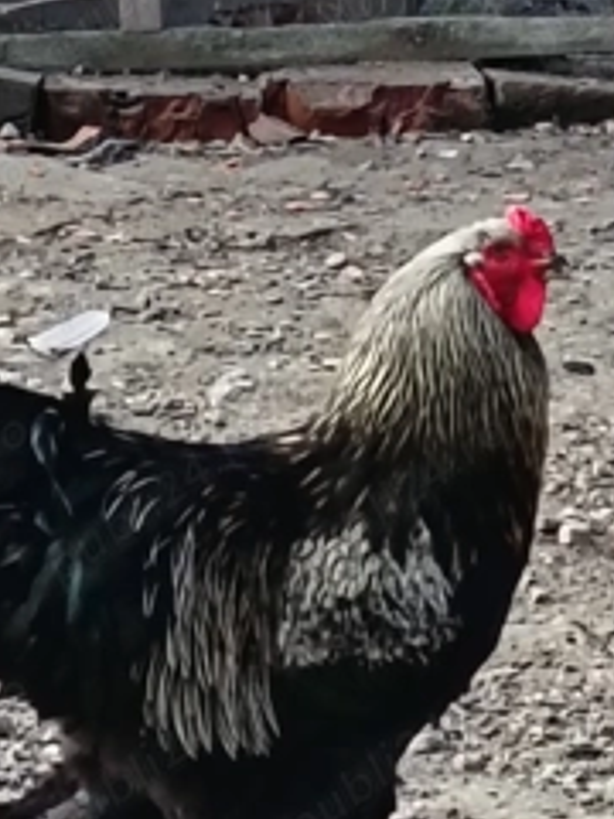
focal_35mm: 400
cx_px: 276
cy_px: 556
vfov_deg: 5.0
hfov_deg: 3.7
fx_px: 9460
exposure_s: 1/100
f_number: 1.75
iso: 147
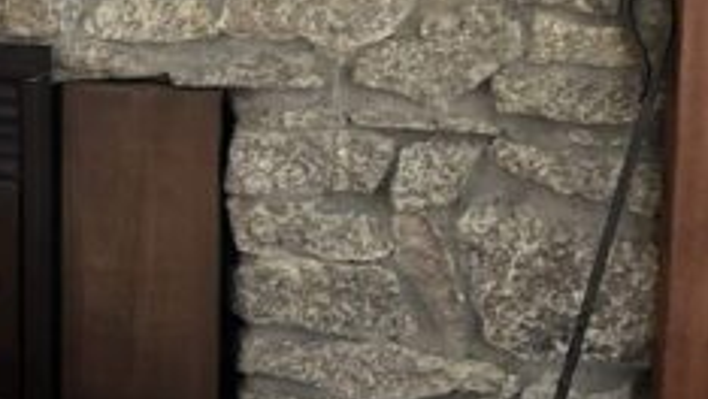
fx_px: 1747
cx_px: -85
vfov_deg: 12.6
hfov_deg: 21.6
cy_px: -121
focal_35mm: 93
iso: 640
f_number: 1.6
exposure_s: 1/12
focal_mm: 5.1
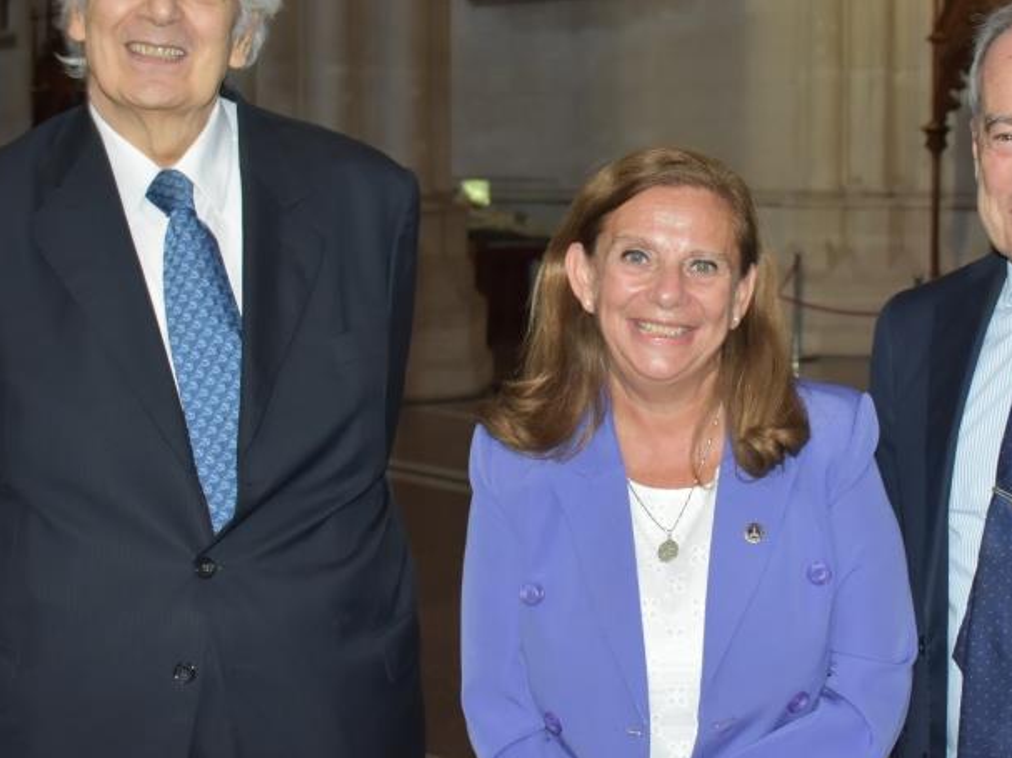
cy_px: 274
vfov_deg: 20.1
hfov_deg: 26.6
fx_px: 2134
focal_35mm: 73
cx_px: 652
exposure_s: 1/60
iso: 1250
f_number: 5.6
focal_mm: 30
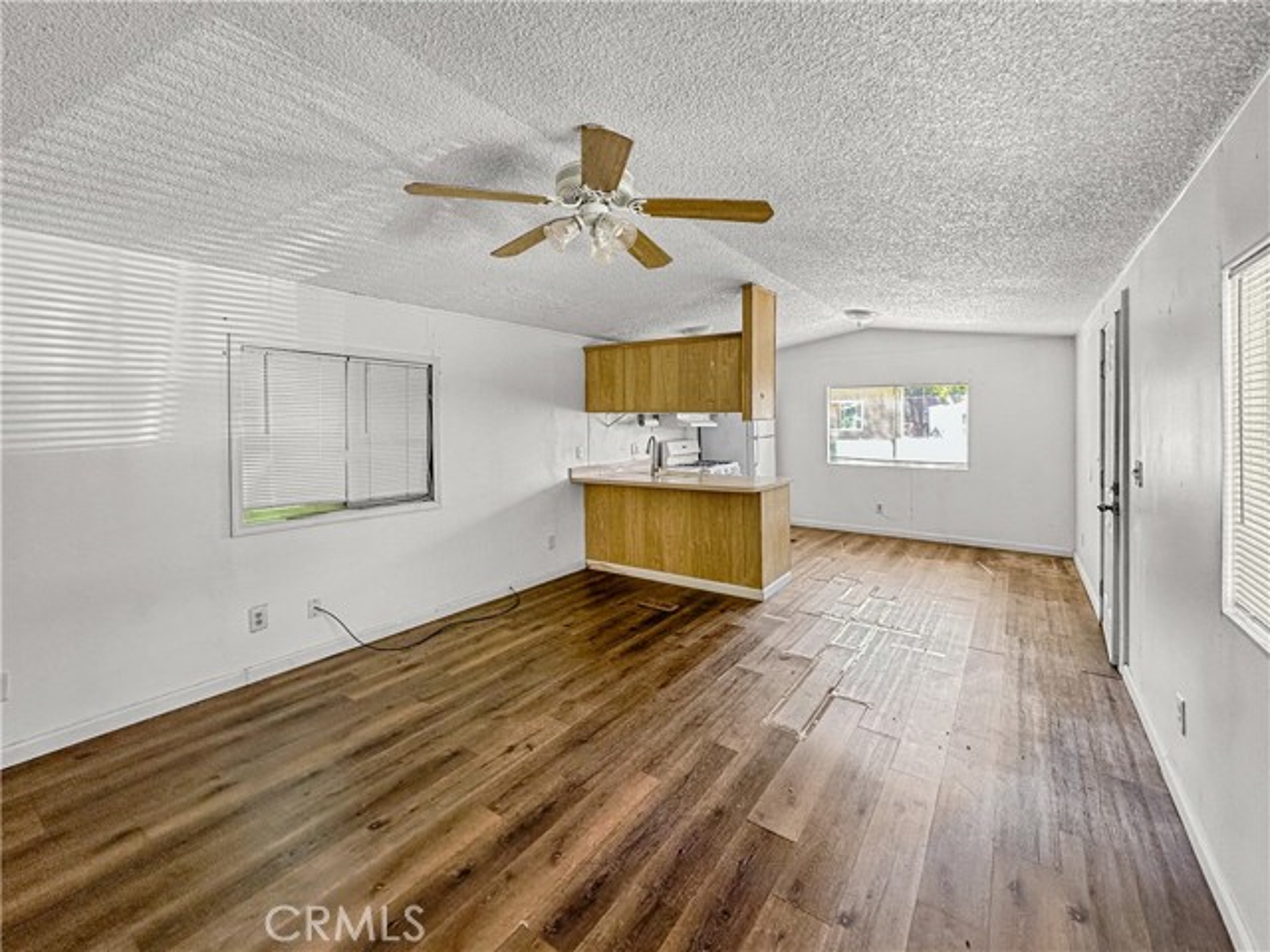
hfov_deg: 102.1
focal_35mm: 14
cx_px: 635
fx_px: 514
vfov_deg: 85.7
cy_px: 476
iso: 100
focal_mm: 2.22
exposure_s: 1/100
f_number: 2.2
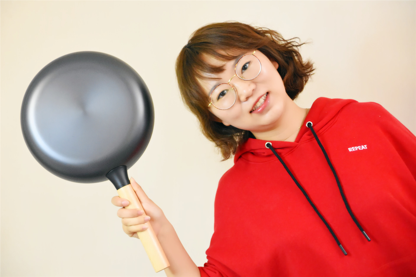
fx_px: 1300
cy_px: 138
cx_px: 208
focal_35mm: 112
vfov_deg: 12.2
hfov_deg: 18.2
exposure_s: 1/80
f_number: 5.3
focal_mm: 75
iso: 4000
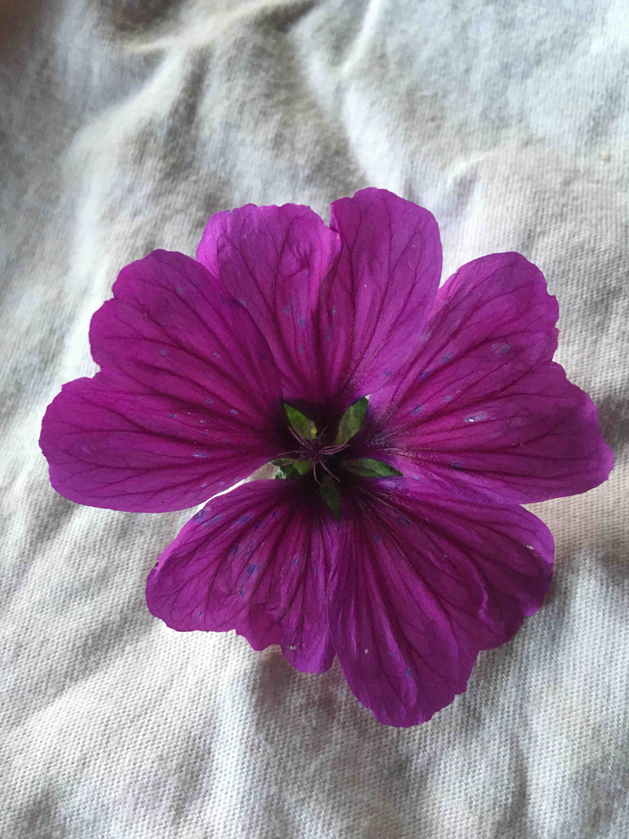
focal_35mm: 29
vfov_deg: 61.7
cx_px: 314
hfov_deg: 48.2
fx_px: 703
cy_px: 420
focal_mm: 4.15
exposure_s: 1/25
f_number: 2.2
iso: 200
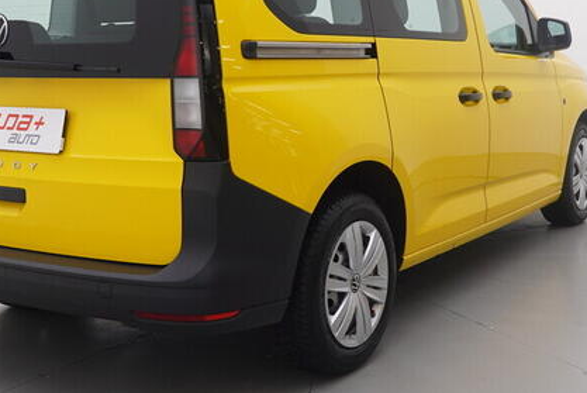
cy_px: 138
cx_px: 331
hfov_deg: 36.0
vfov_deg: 24.5
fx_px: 901
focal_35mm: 55
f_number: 5
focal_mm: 15
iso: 200
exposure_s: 1/80
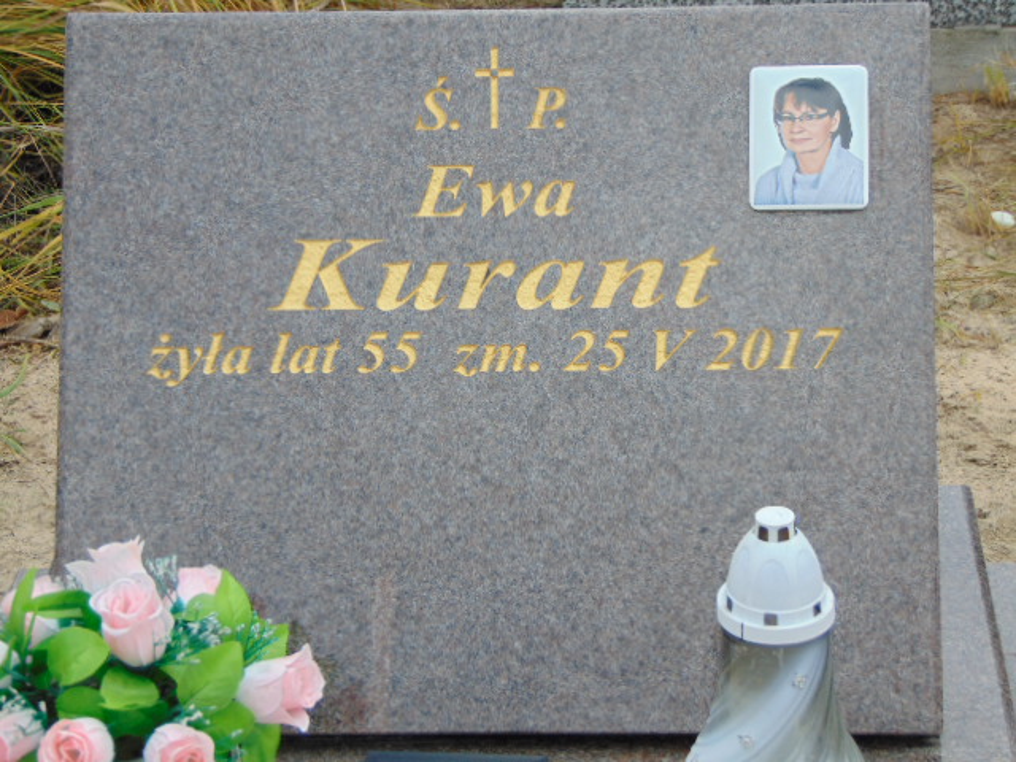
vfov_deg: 13.7
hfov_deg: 18.2
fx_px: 3170
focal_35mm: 108
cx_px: 508
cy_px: 381
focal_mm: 19.4
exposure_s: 1/250
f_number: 3.9
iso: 80
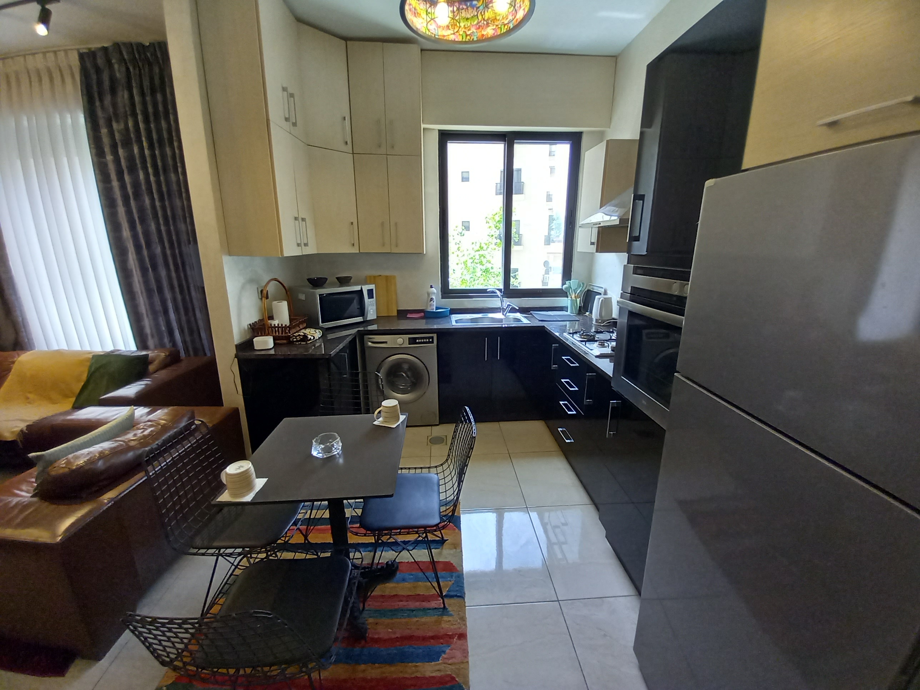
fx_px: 346
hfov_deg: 106.2
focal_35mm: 13
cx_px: 460
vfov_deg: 89.9
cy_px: 345
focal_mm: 1.13
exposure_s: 1/50
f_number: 2.2
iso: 80
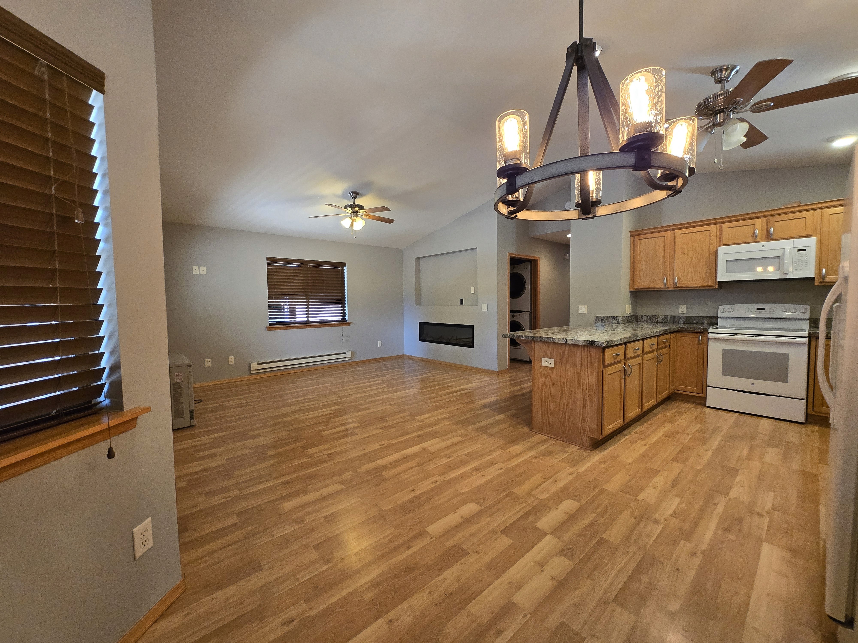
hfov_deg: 106.2
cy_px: 322
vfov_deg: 89.9
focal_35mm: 13
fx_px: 322
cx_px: 429
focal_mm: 1.7
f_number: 2.2
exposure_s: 1/60
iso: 250
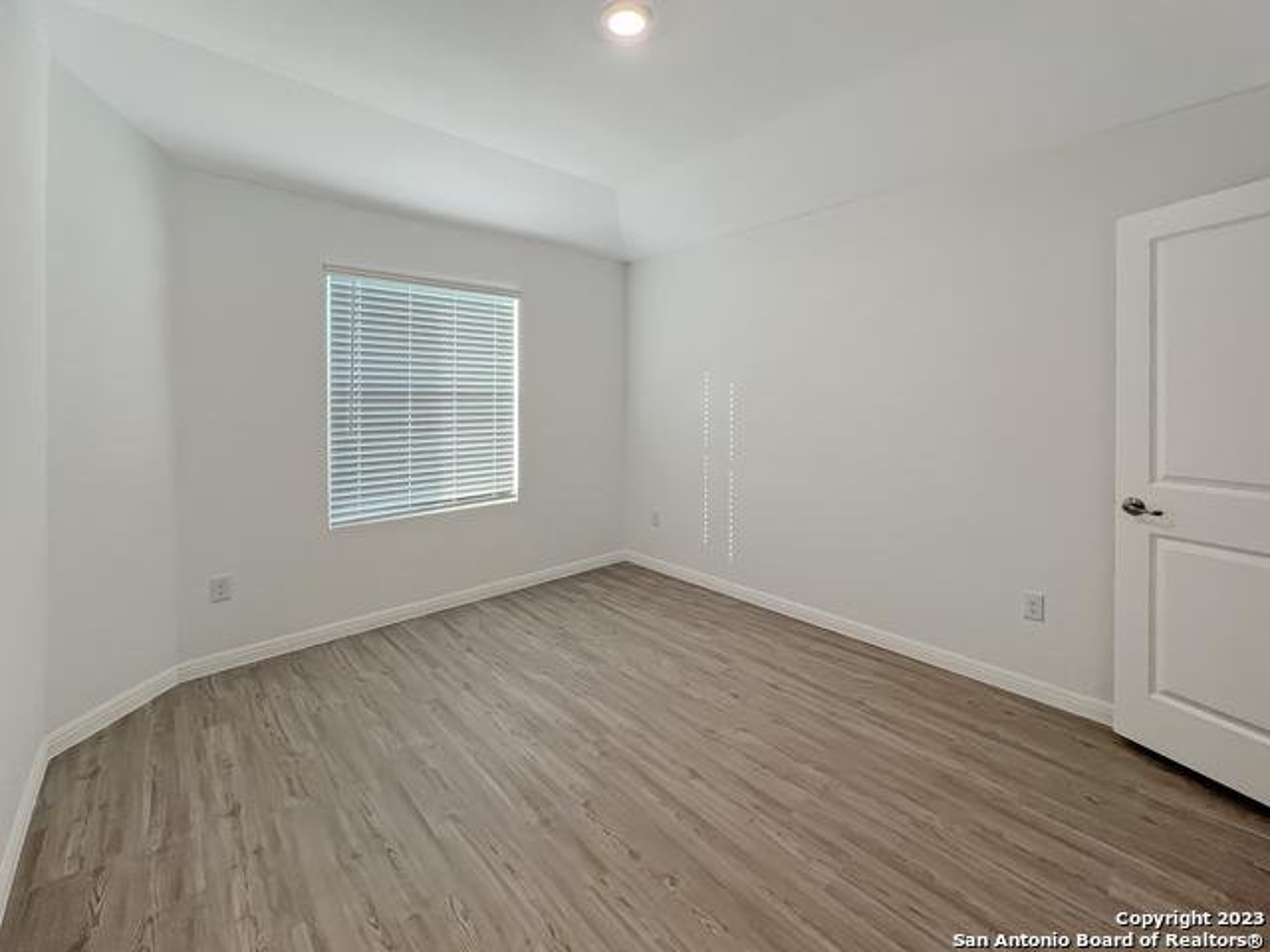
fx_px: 477
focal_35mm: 13
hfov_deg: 106.2
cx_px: 635
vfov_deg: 89.9
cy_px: 476
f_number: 1.8
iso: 160
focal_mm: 1.57
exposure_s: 1/120
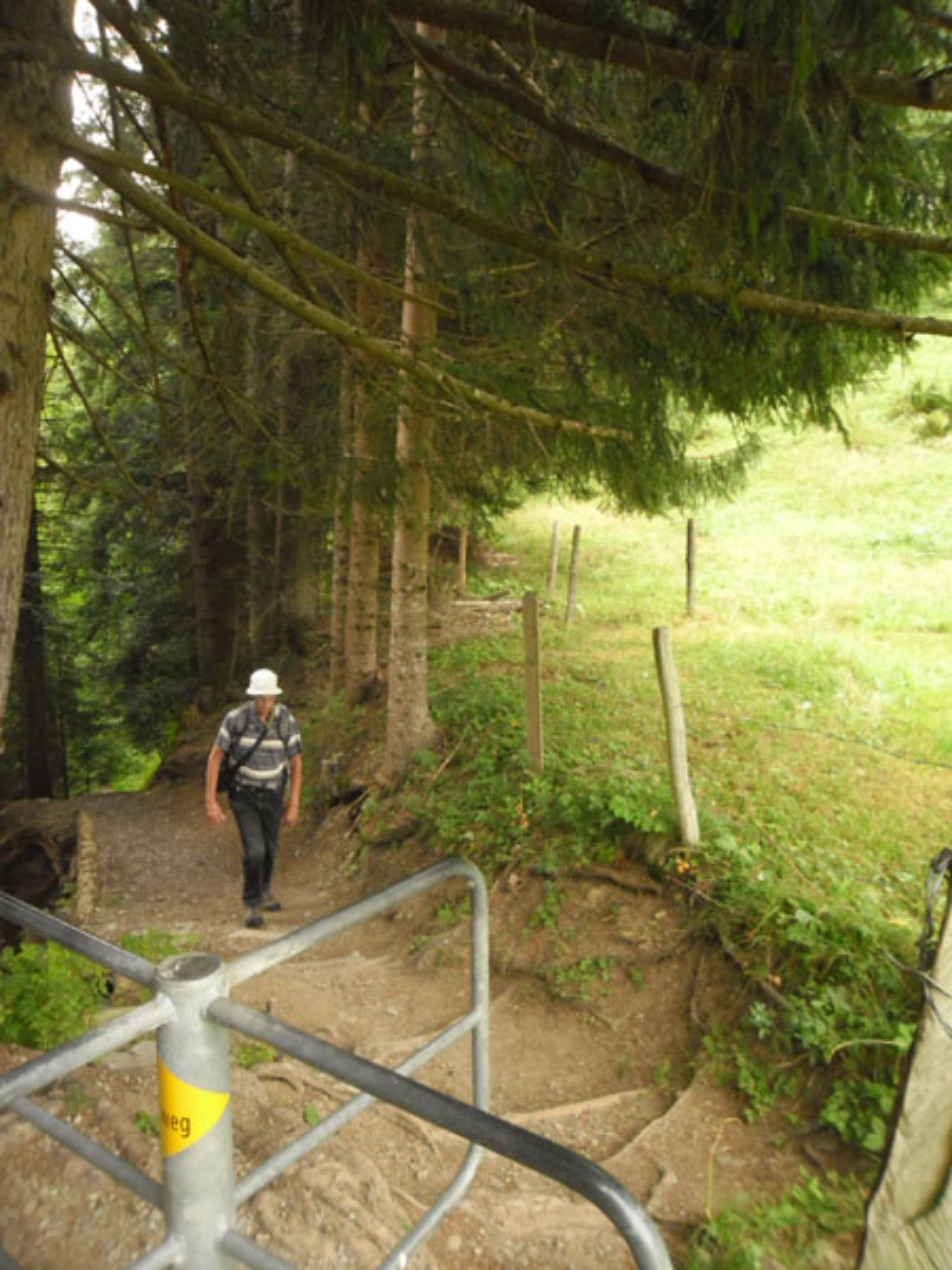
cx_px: 476
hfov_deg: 51.4
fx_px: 990
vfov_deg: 65.3
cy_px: 635
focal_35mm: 27
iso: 200
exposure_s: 1/45
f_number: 3.5
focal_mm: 4.9
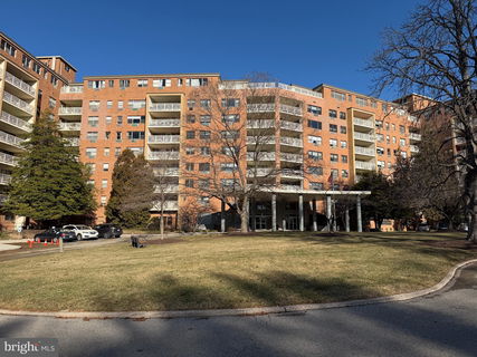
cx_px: 238
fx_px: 331
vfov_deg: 56.8
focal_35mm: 24
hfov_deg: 71.6
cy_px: 178
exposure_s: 1/5319
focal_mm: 6.76
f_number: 1.78
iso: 80
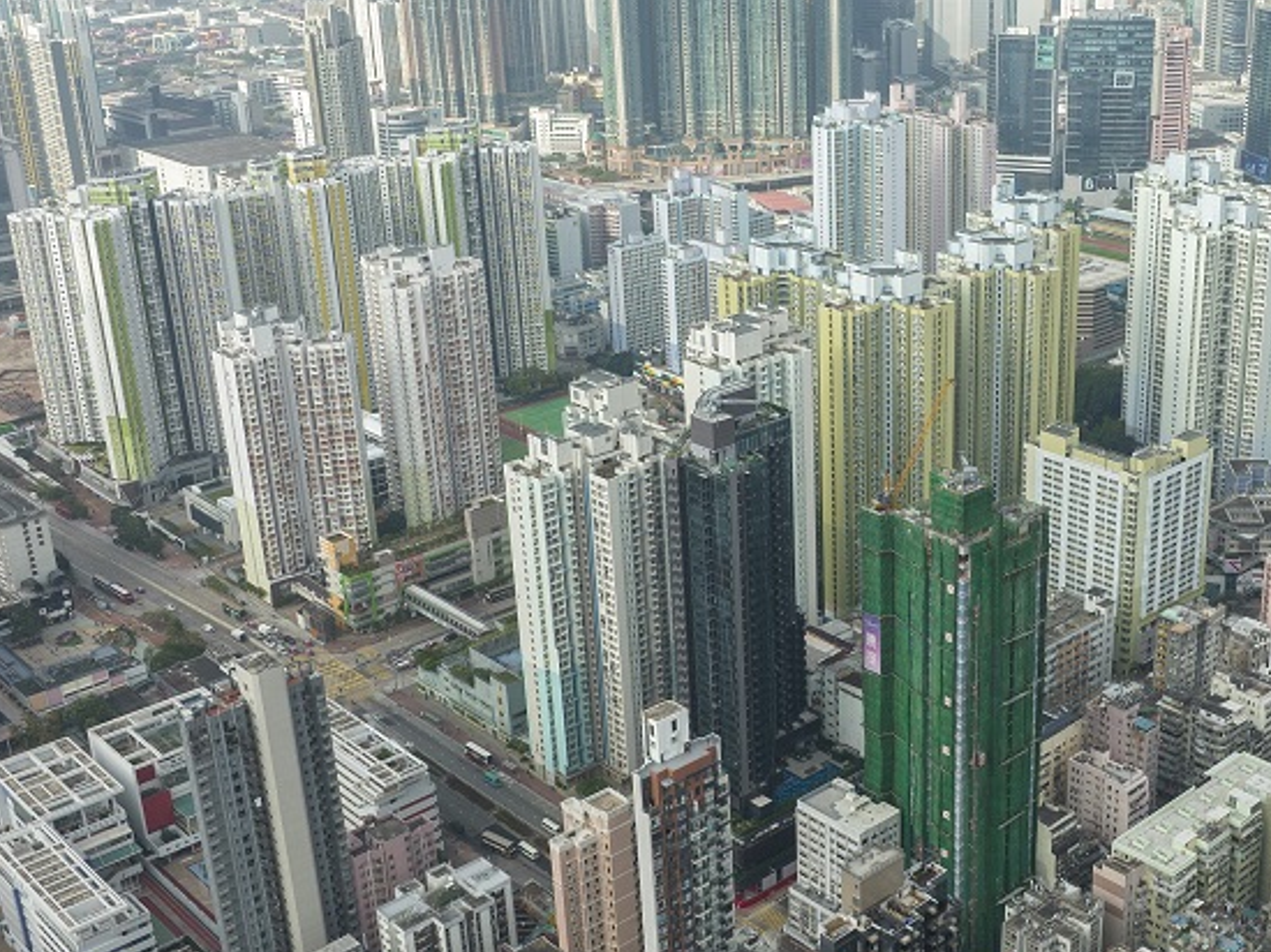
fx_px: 1688
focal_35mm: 46
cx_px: 875
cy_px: 488
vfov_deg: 31.5
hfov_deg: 40.6
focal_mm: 12.29
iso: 100
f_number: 5.6
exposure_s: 1/320
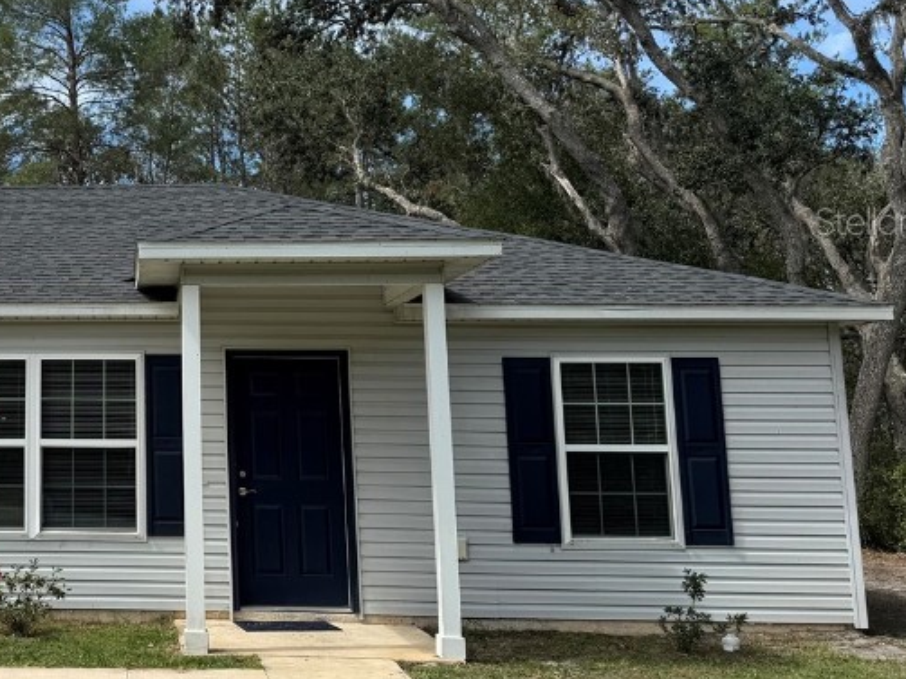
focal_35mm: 49
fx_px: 1282
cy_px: 220
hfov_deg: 36.1
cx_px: 61
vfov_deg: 29.4
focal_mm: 6.76
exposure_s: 1/4608
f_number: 1.78
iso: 80
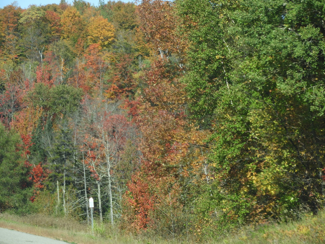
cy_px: 122
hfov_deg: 6.6
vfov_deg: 5.0
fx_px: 2817
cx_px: 162
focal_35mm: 300
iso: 100
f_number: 5.5
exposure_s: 1/250
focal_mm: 53.7
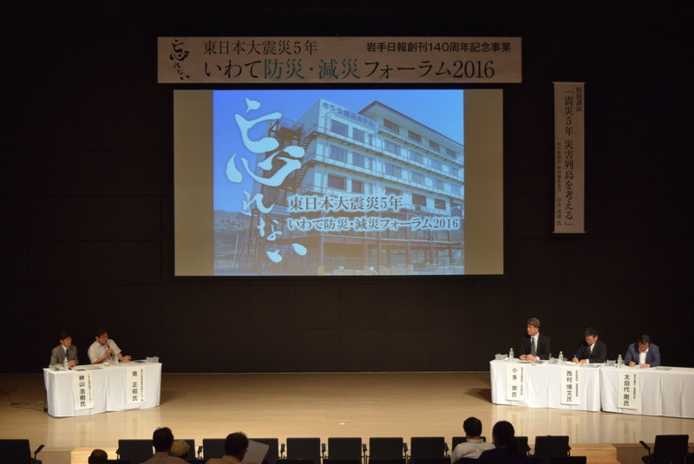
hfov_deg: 38.8
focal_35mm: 51
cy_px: 232
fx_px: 984
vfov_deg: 26.5
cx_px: 347
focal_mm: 34
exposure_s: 1/60
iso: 900
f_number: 4.5
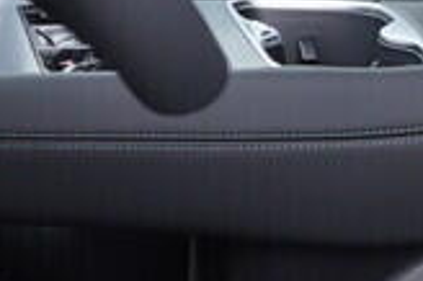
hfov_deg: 8.8
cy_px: 35
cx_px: 735
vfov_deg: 6.1
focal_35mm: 225
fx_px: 2641
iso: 160
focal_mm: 24
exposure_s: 1/40
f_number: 2.8
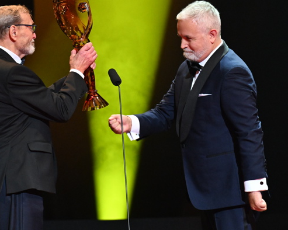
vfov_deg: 3.9
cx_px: 101
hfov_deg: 4.9
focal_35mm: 394
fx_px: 3357
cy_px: 109
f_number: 4
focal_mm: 200
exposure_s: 1/250
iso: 5000
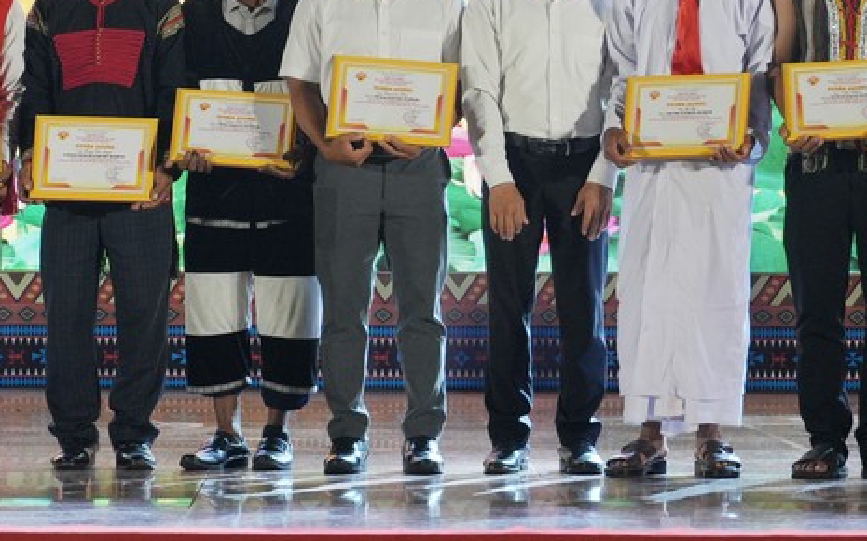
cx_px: 384
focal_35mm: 227
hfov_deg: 9.2
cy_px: 89
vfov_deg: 5.8
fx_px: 5363
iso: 640
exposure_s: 1/125
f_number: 5.6
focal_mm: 69
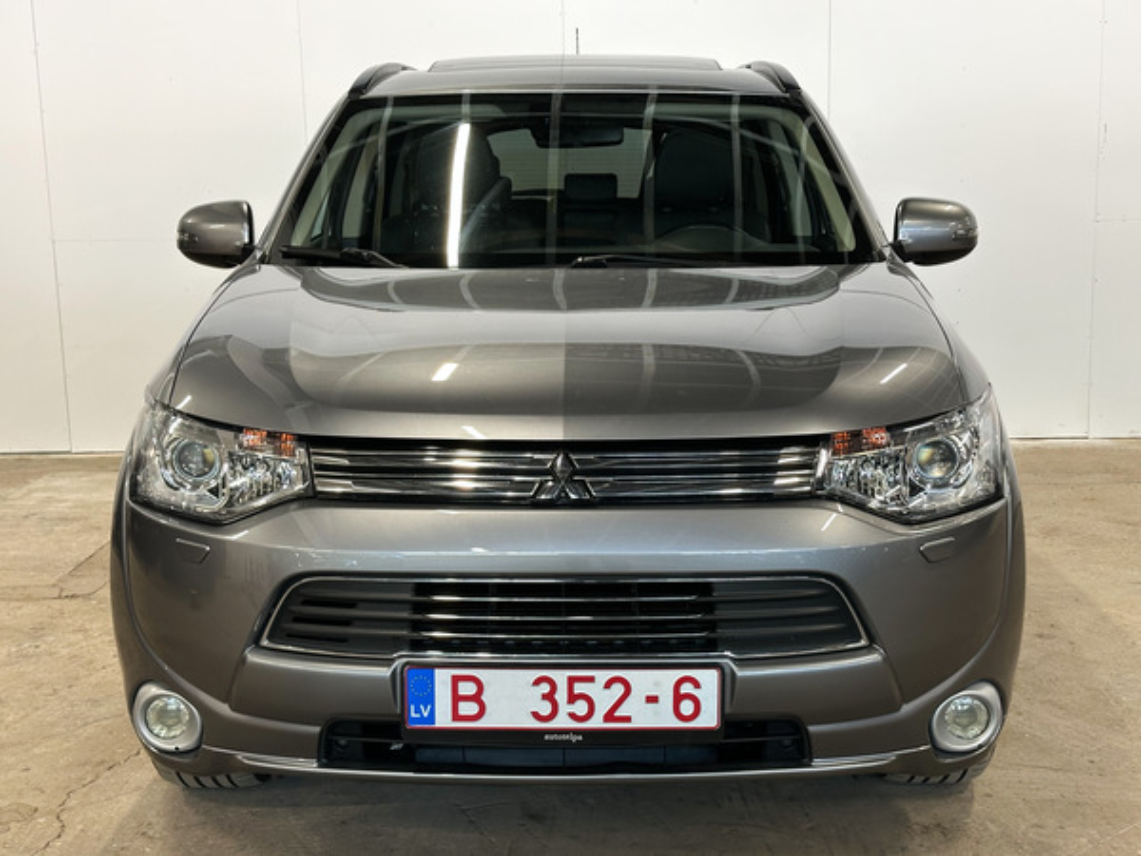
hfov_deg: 39.7
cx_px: 570
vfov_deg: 30.3
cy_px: 428
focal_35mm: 48
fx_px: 1582
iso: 125
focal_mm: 6.86
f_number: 1.8
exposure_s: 1/50
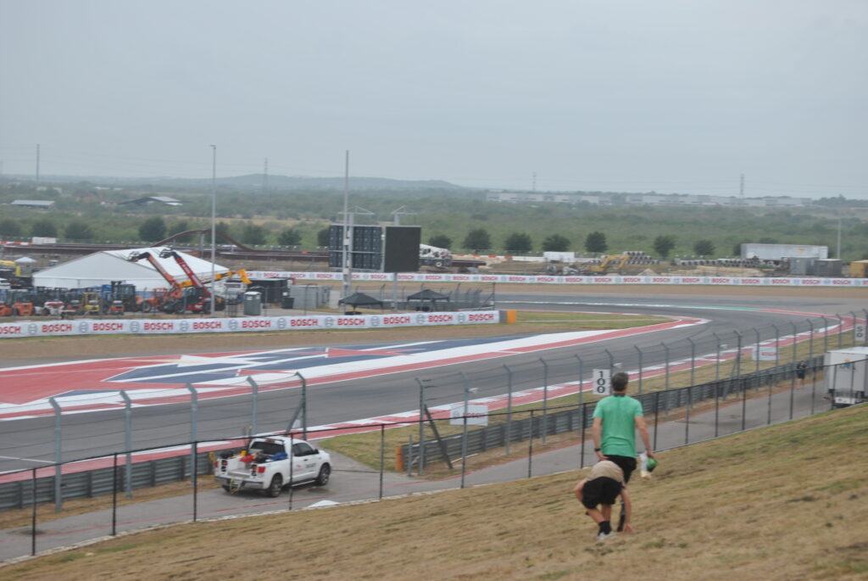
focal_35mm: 82
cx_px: 434
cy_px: 290
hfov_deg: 24.6
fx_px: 1991
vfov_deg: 16.6
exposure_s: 1/160
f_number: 6.3
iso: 100
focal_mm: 55
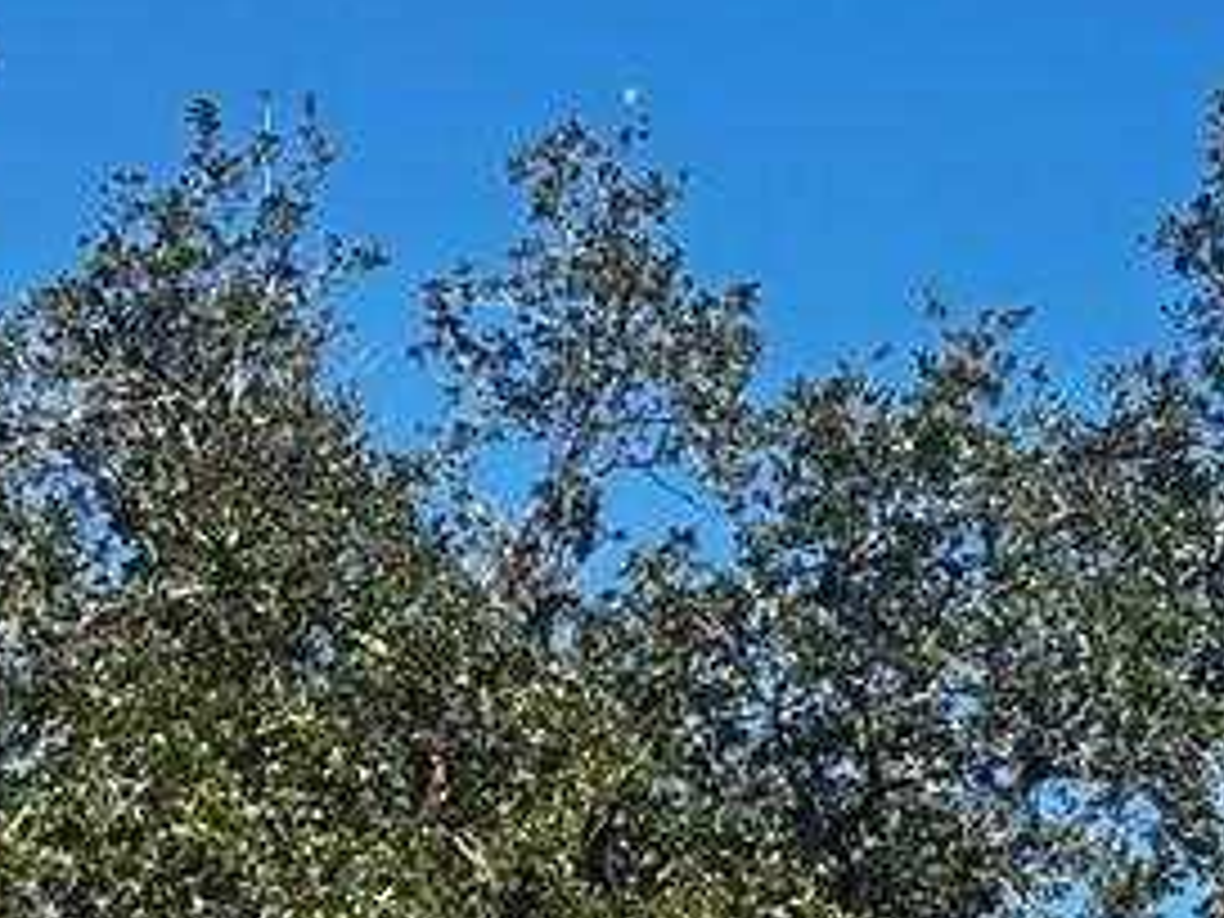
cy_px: 1926
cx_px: 868
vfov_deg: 9.7
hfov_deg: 14.0
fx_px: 4986
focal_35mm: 141
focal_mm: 6.86
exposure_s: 1/1880
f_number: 1.78
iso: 80
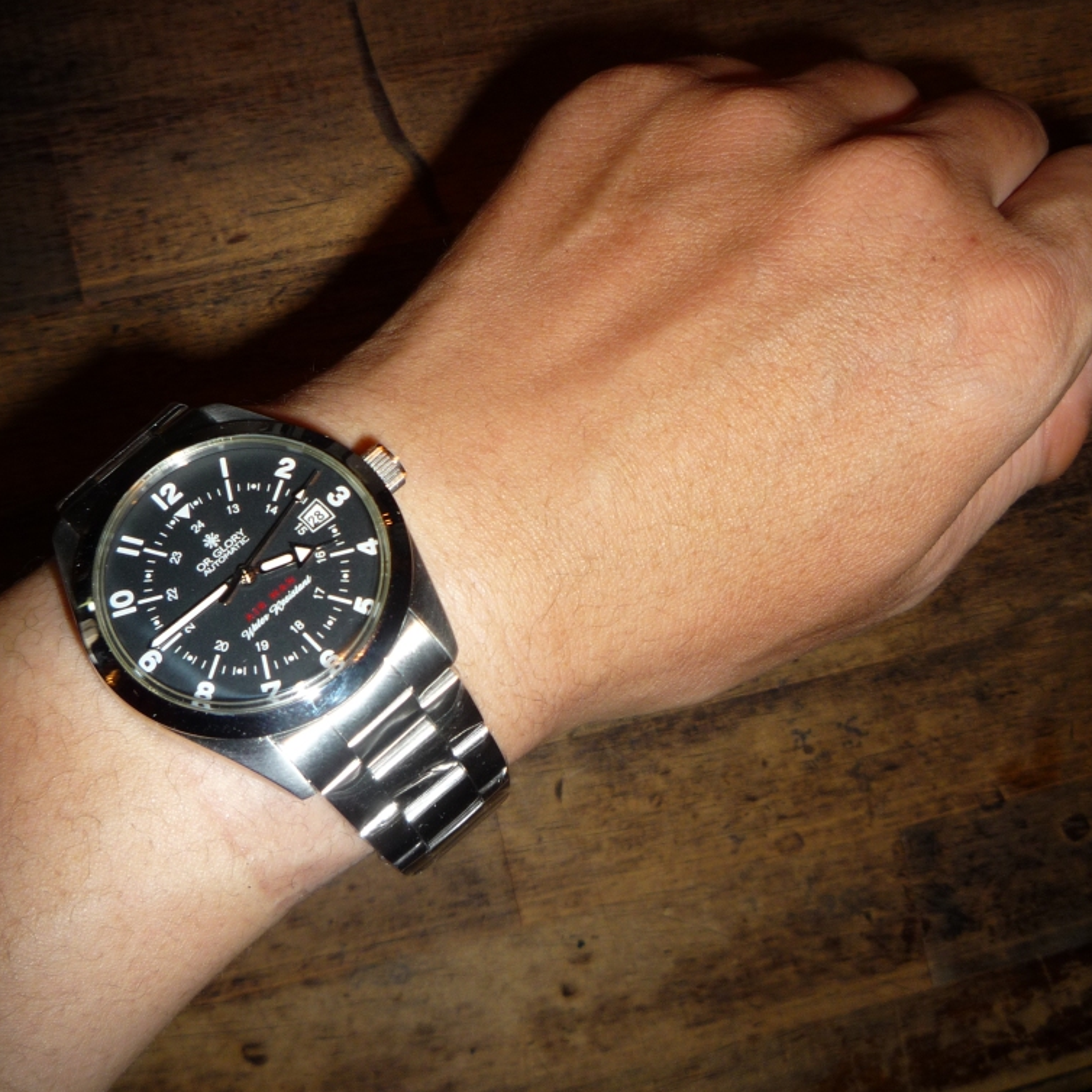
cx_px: 549
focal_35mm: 36
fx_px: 1285
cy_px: 490
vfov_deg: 46.0
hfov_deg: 46.0
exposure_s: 1/30
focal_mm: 5.2
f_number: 4
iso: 100
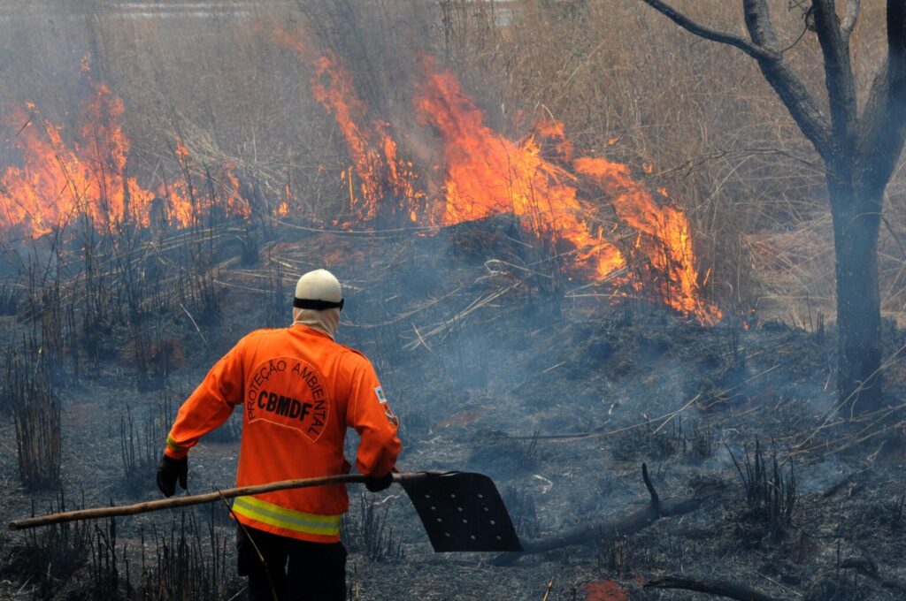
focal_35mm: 72
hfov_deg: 28.1
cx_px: 453
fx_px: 1810
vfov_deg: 18.9
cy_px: 300
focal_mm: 48
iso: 320
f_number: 10
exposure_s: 1/320
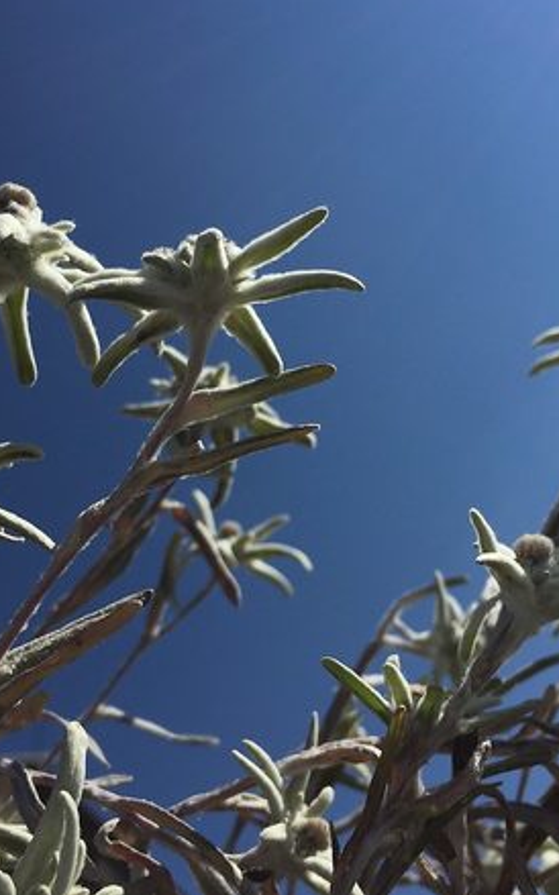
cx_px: 328
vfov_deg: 47.2
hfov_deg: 30.5
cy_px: 438
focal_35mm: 42
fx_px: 1025
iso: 32
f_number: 2.2
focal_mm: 4.15
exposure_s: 1/4950
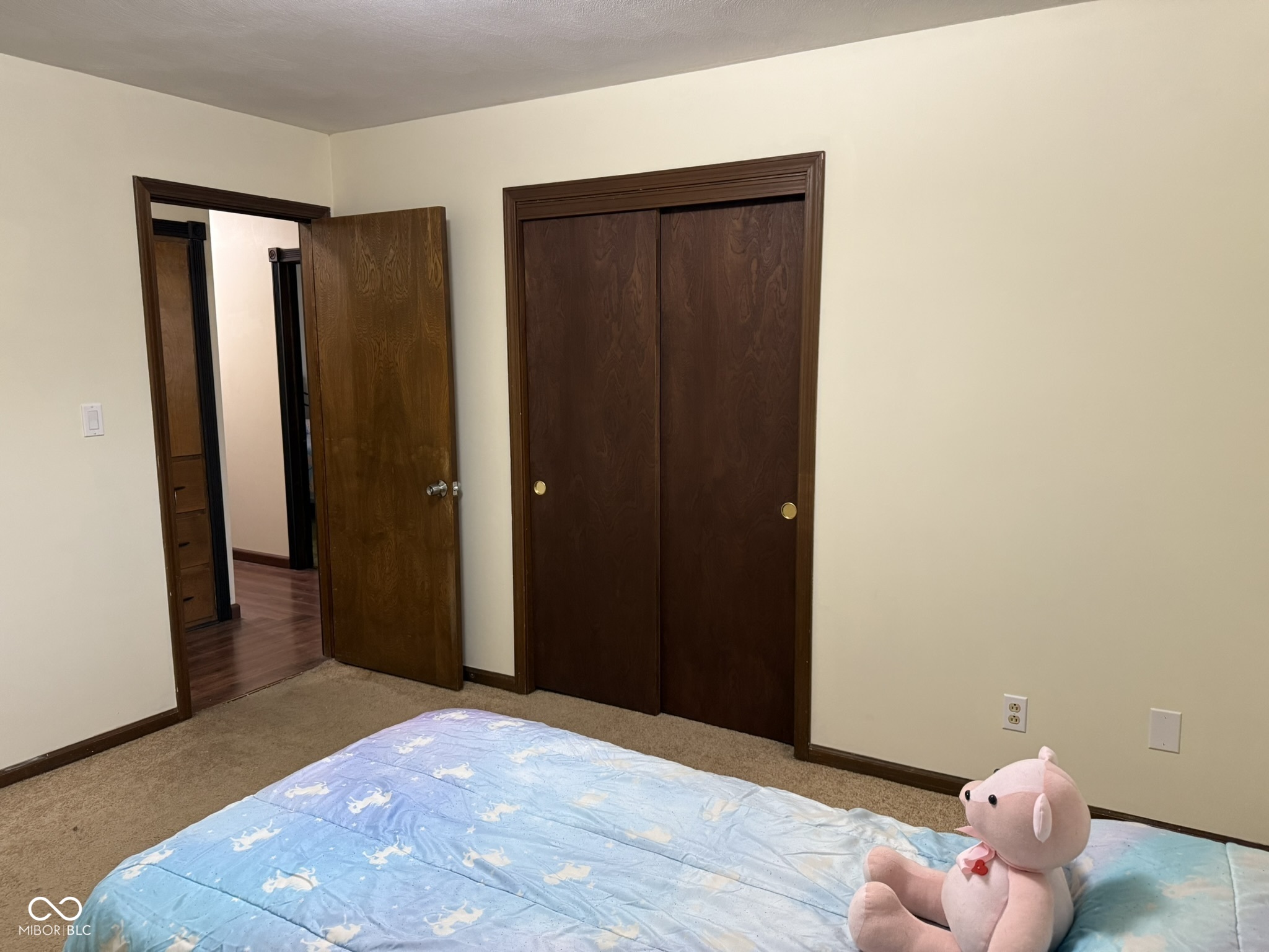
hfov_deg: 71.6
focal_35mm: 24
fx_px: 880
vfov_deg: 56.8
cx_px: 634
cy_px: 476
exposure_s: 1/60
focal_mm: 6.76
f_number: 1.78
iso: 400
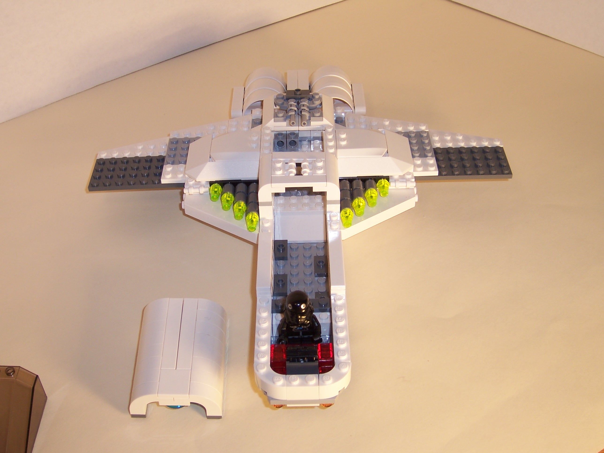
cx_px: 302
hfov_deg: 42.1
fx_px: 785
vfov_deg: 32.2
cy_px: 226
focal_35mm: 45
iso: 80
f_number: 3.2
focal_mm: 7.7
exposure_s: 1/400
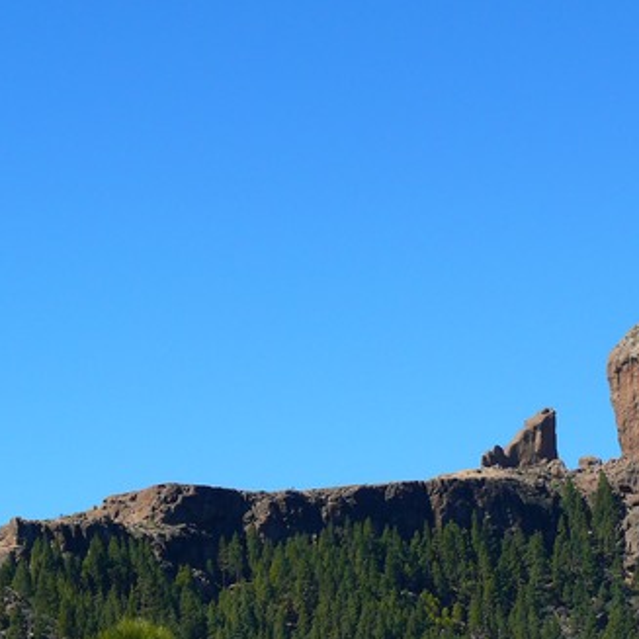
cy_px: 451
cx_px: 279
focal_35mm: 219
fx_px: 4574
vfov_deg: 8.0
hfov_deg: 8.0
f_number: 4.5
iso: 100
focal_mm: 22.9
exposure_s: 1/250
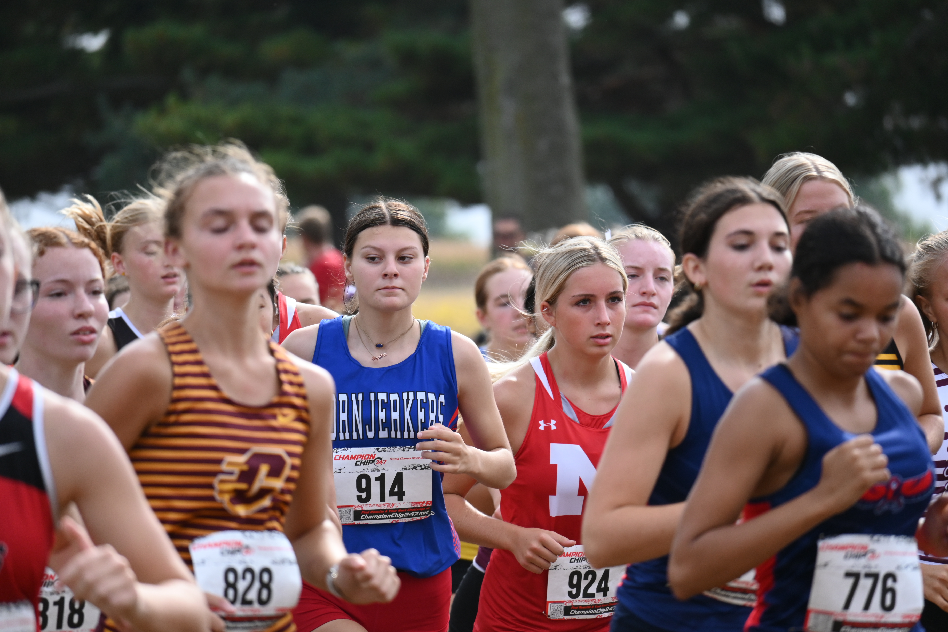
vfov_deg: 3.7
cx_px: 474
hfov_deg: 5.5
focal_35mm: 375
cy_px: 316
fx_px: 9874
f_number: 6.3
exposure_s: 1/1000
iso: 500
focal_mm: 250
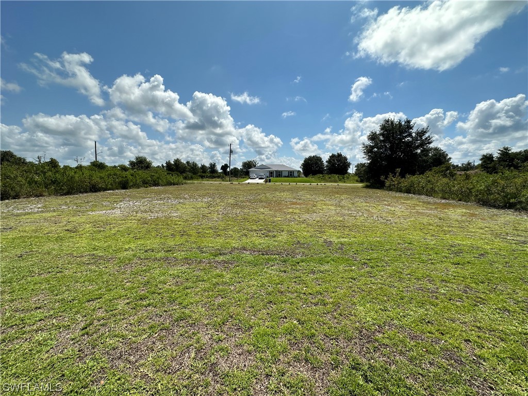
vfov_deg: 85.7
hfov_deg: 102.1
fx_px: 214
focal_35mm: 14
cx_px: 264
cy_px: 198
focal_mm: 2.22
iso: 50
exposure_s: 1/3509
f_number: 2.2
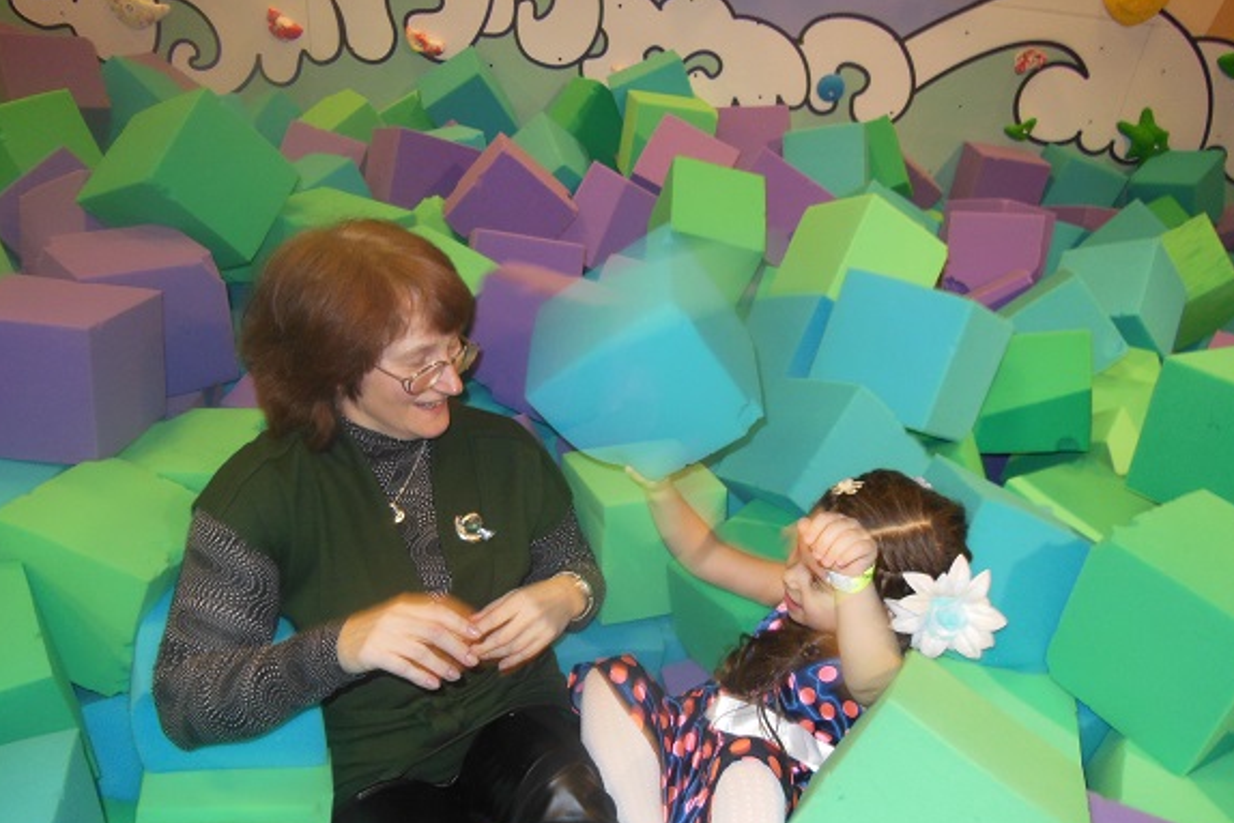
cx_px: 647
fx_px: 994
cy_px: 507
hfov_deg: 63.6
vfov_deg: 44.7
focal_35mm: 29
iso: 200
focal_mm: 4.5
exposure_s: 1/25
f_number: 3.5
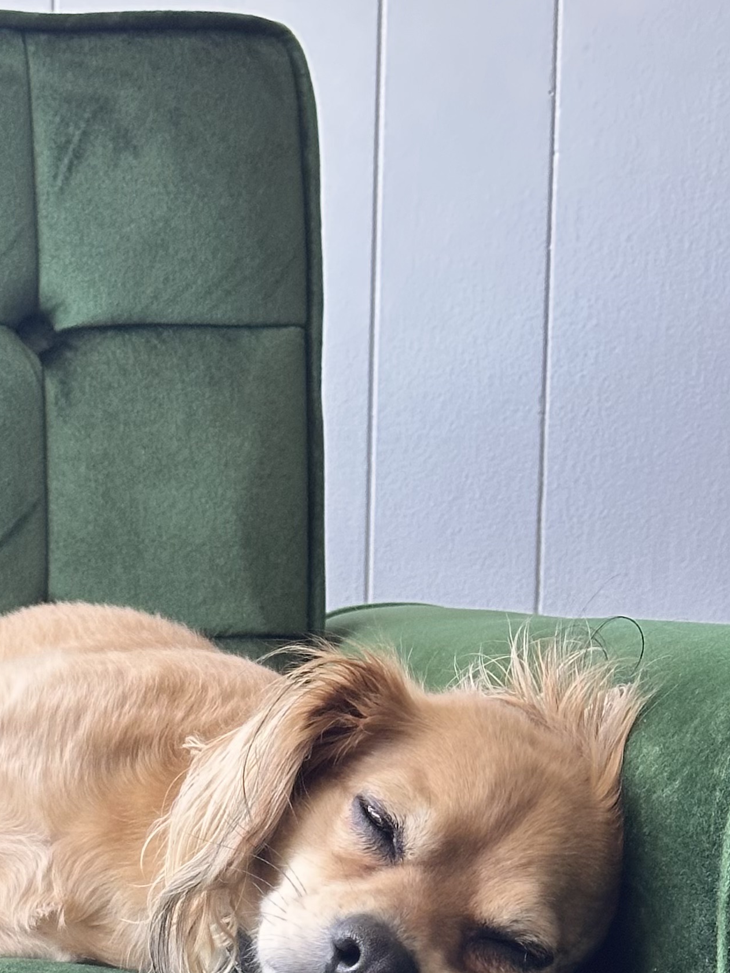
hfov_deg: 12.6
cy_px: 998
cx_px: -138
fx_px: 3234
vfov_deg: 16.7
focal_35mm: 115
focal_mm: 6.86
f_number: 1.78
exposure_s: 1/60
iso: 250
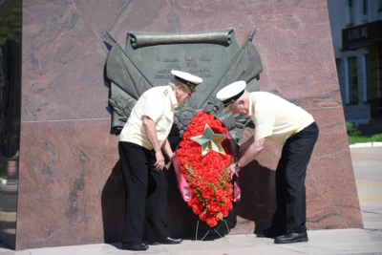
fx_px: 1433
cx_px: 191
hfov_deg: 15.2
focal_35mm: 135
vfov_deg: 10.2
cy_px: 128
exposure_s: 1/1600
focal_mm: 90
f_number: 5.6
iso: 400
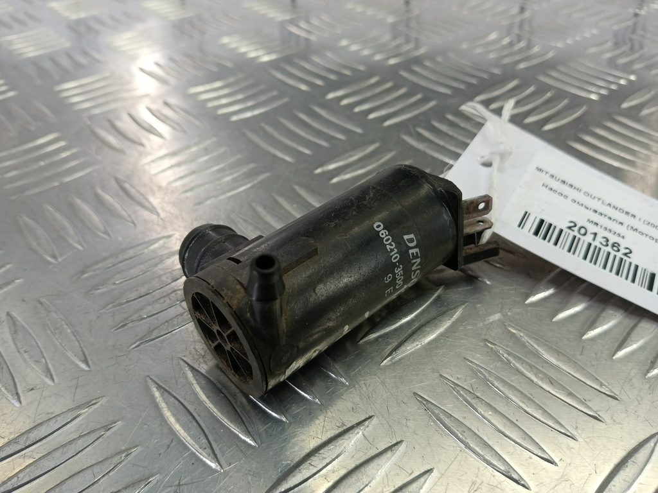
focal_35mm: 23
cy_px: 246
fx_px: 437
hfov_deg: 73.9
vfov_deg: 58.9
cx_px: 329
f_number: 1.6
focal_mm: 4.11
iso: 118
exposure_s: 1/50
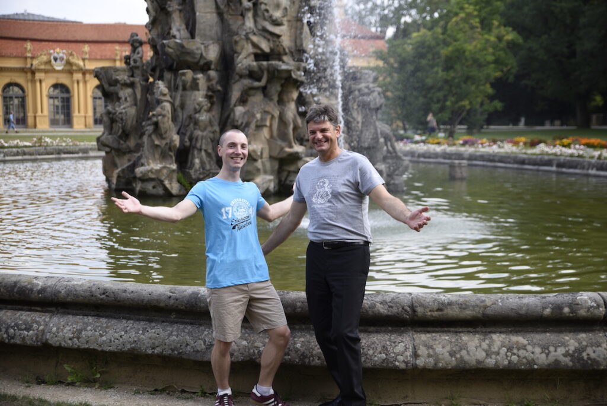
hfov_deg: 38.2
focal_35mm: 52
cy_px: 203
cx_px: 304
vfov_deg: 26.0
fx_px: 877
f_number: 2.8
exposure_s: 1/400
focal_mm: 52
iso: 100
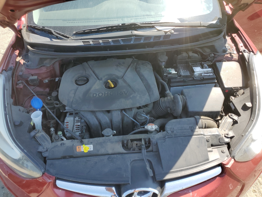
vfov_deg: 53.1
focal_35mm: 26
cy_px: 98
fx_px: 197
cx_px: 131
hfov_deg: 67.3
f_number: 1.5
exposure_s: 1/769
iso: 50
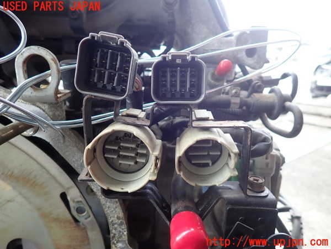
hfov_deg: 69.4
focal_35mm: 25
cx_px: 166
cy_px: 124
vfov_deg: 54.9
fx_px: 239
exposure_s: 1/60
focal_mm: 4.5
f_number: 2
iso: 100
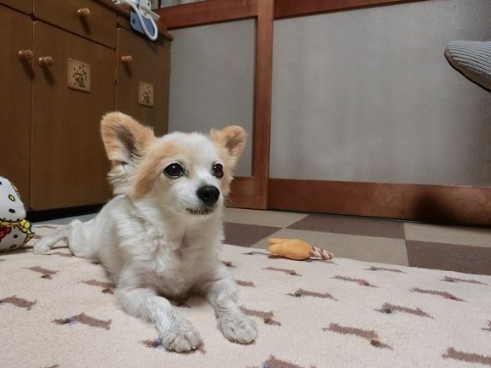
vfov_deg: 53.1
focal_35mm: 26
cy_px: 188
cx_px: 243
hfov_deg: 67.3
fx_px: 369
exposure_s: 1/50
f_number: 3.5
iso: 800
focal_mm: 4.5
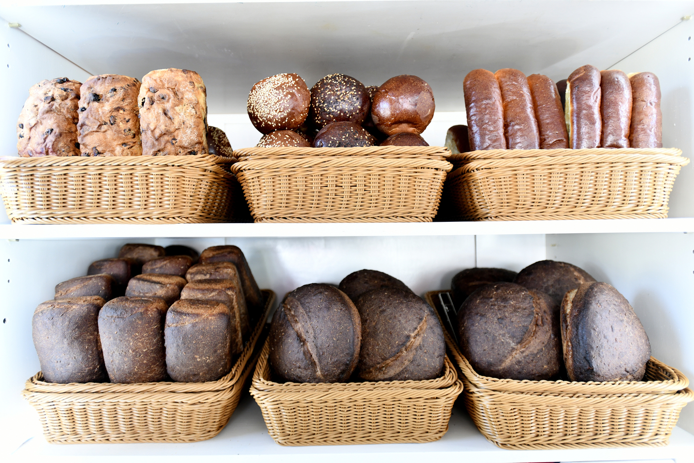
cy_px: 232
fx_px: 386
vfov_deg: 61.9
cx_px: 347
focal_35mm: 20
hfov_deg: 84.0
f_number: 3.2
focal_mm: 20
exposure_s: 1/40
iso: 640
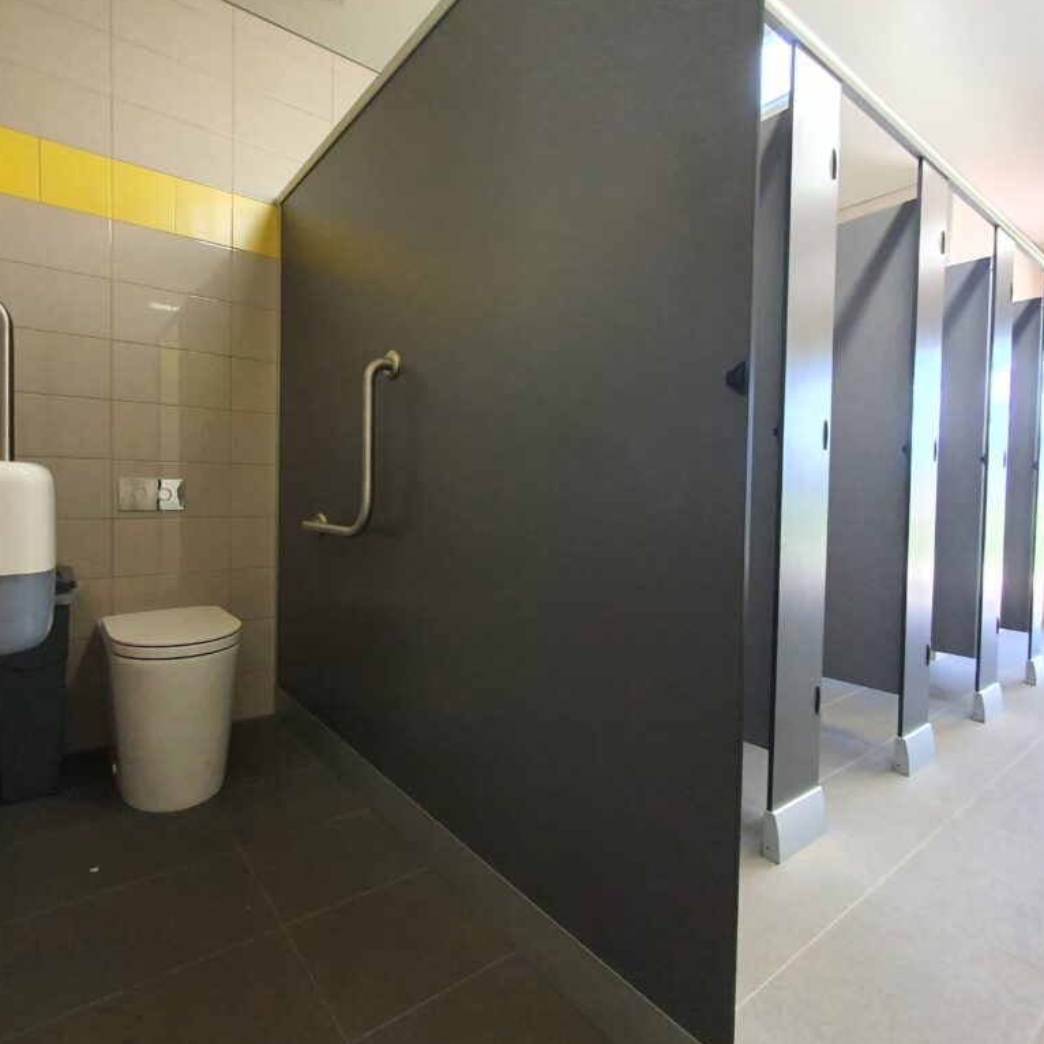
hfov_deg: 86.3
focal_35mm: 16
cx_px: 414
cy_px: 514
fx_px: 546
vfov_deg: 87.4
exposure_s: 1/33
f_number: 2.2
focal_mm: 1.8
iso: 320
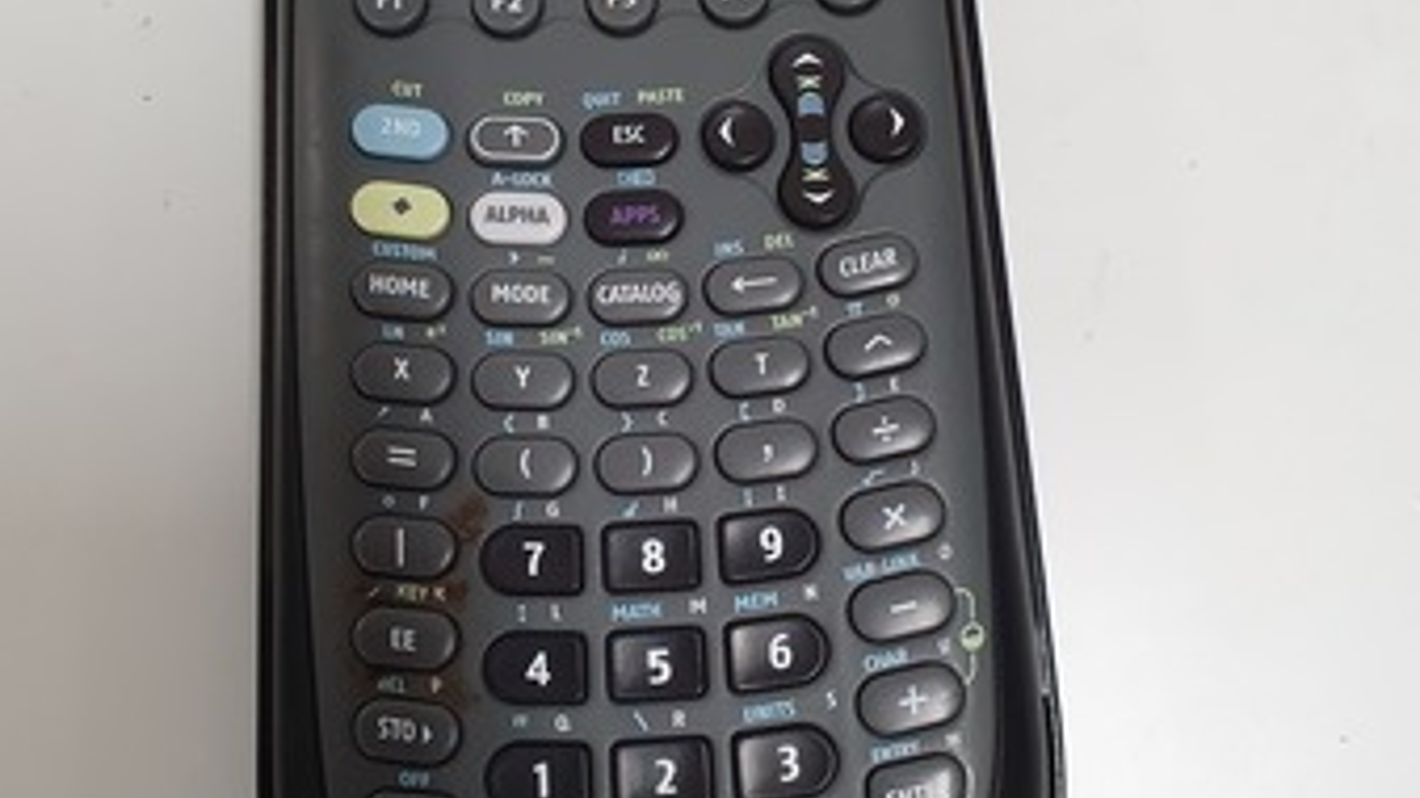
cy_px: 326
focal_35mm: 38
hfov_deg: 52.8
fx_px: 1431
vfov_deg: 31.1
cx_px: 710
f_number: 2.4
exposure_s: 1/120
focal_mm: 4.32
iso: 250
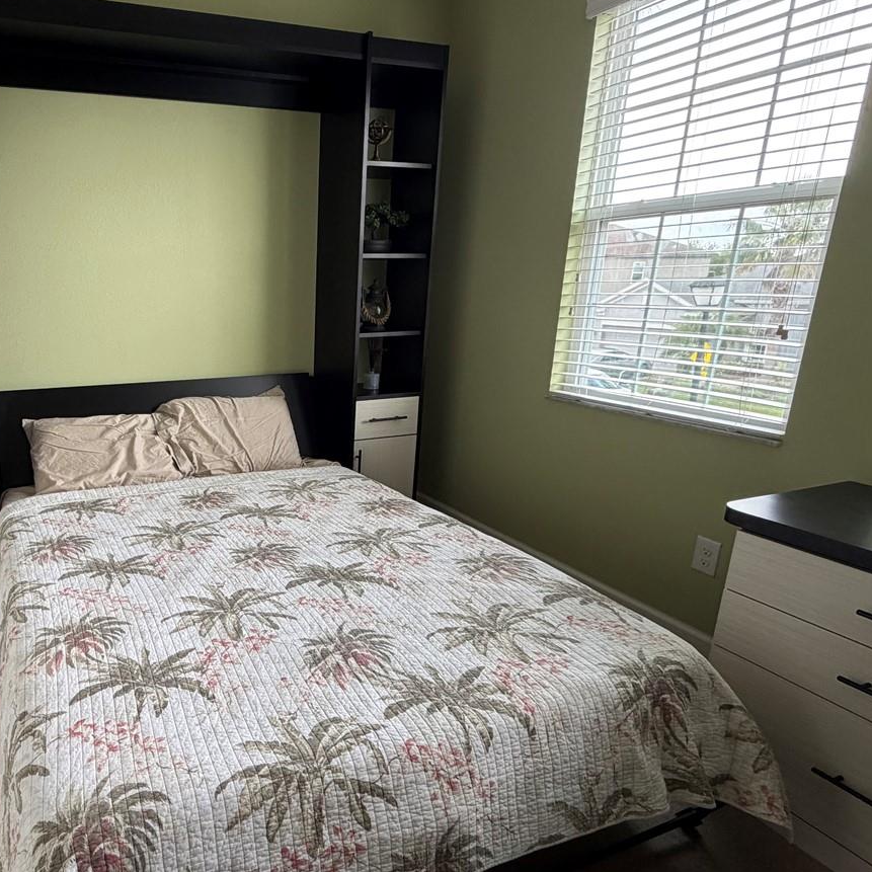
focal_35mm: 23
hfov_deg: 63.7
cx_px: 228
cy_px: 462
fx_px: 655
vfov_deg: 67.2
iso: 250
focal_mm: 2.22
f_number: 2.2
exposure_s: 1/121
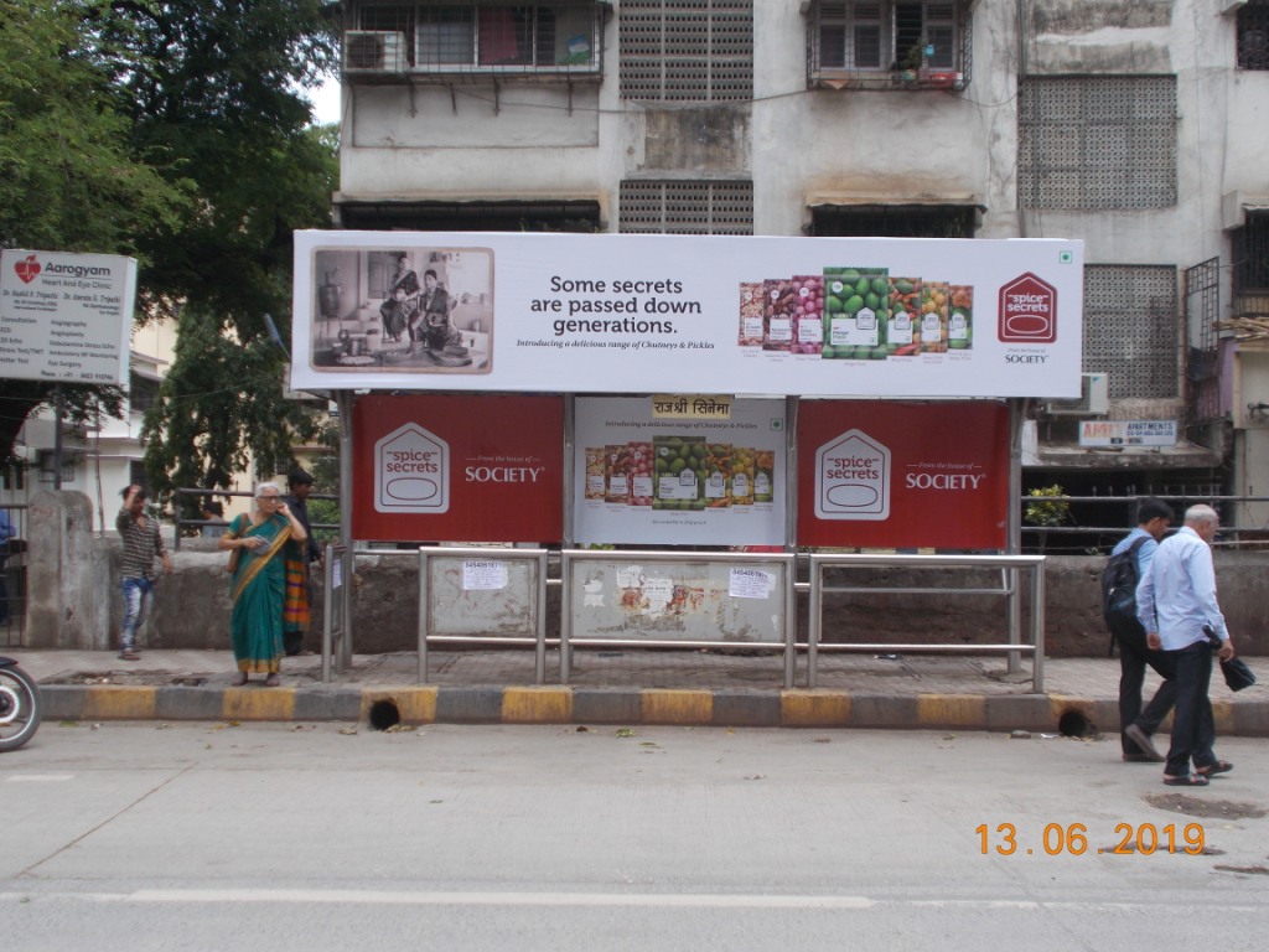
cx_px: 634
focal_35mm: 39
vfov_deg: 36.8
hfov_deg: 47.9
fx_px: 1430
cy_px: 476
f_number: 3.9
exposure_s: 1/200
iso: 80
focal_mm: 6.9
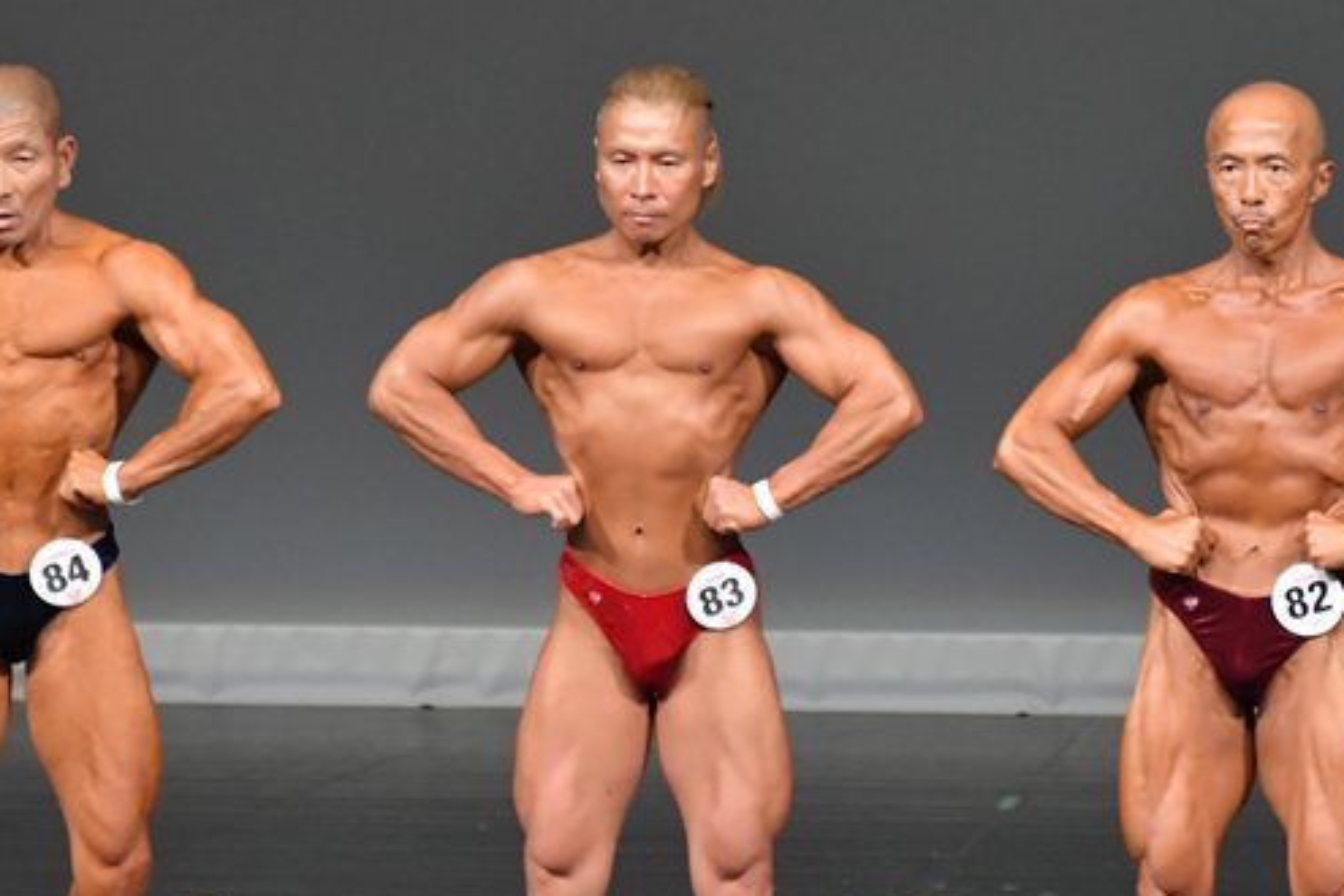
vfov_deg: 2.3
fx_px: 21913
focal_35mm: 587
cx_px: 786
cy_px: 567
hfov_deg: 3.5
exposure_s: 1/400
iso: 5000
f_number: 5.6
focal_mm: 250
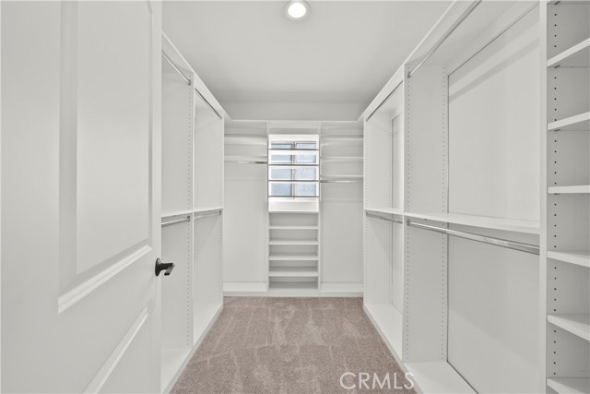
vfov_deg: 81.2
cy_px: 197
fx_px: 229
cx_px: 295
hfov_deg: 104.2
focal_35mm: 14
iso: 250
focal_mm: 14
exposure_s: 1/8
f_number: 9
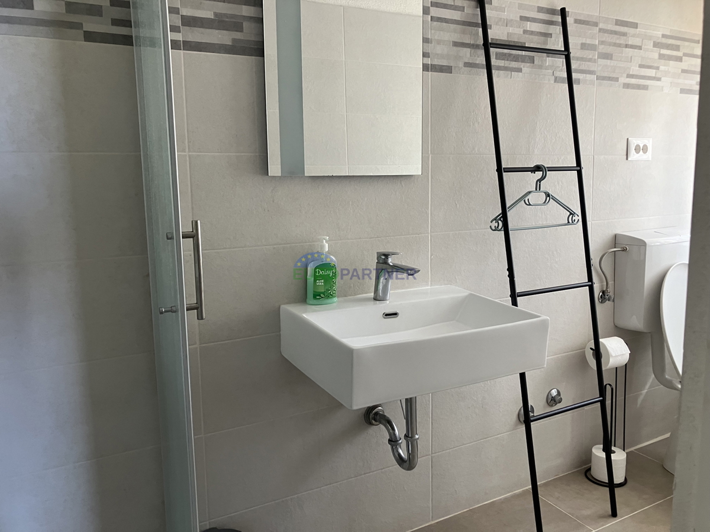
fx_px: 574
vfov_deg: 49.7
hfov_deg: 63.4
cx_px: 355
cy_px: 266
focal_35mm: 28
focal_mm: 3.99
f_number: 1.8
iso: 100
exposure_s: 1/60
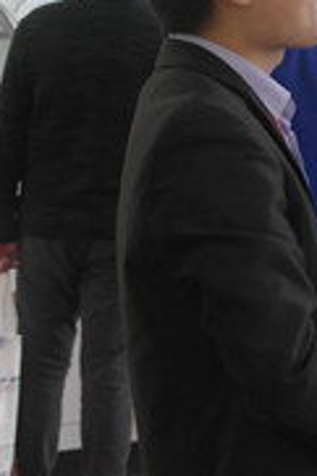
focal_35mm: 154
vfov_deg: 13.3
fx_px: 2038
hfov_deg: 8.2
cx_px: 739
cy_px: 78
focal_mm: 26
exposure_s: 1/25
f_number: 4
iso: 800
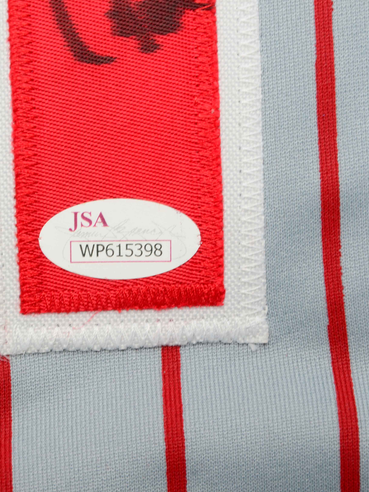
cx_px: 109
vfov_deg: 8.7
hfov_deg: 6.5
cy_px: 246
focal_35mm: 229
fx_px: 3251
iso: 200
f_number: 16
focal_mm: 105
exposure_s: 1/160
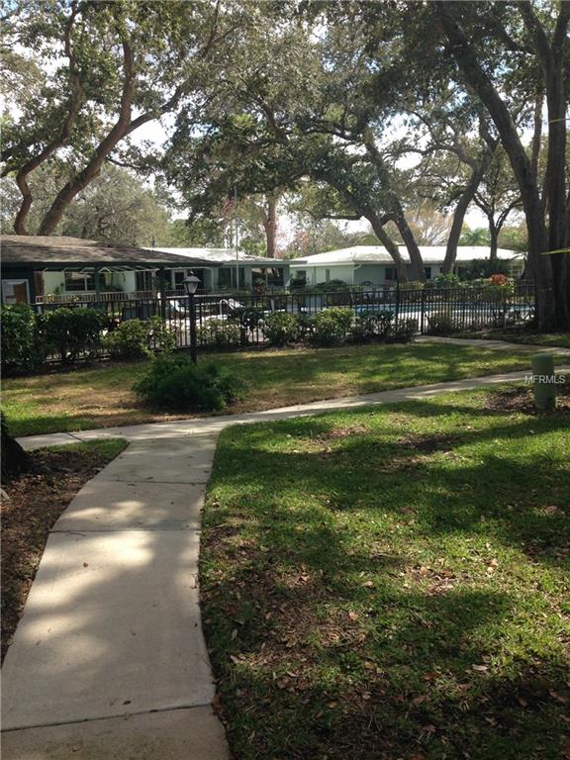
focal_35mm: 33
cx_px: 285
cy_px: 380
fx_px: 725
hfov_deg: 42.9
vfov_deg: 55.4
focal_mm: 4.12
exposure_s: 1/559
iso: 50
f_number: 2.4
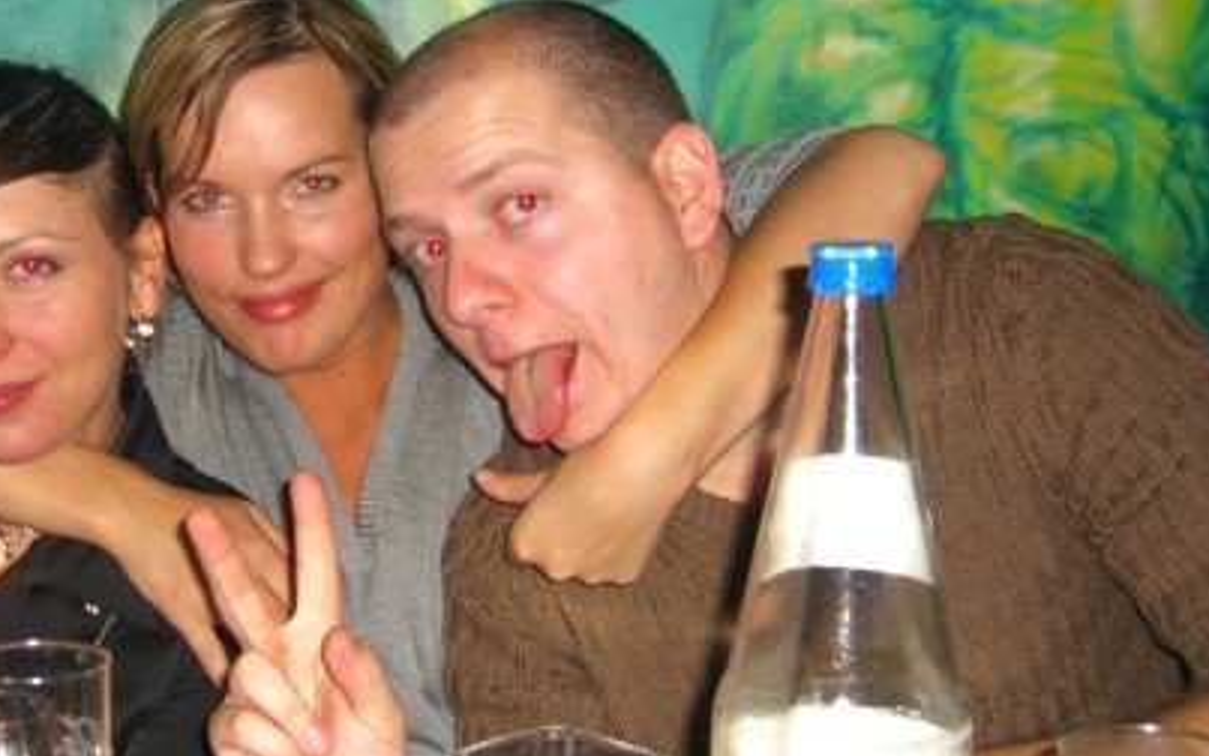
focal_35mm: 60
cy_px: 336
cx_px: 357
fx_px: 1977
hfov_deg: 33.5
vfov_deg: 21.6
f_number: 2.8
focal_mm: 7.9
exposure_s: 1/60
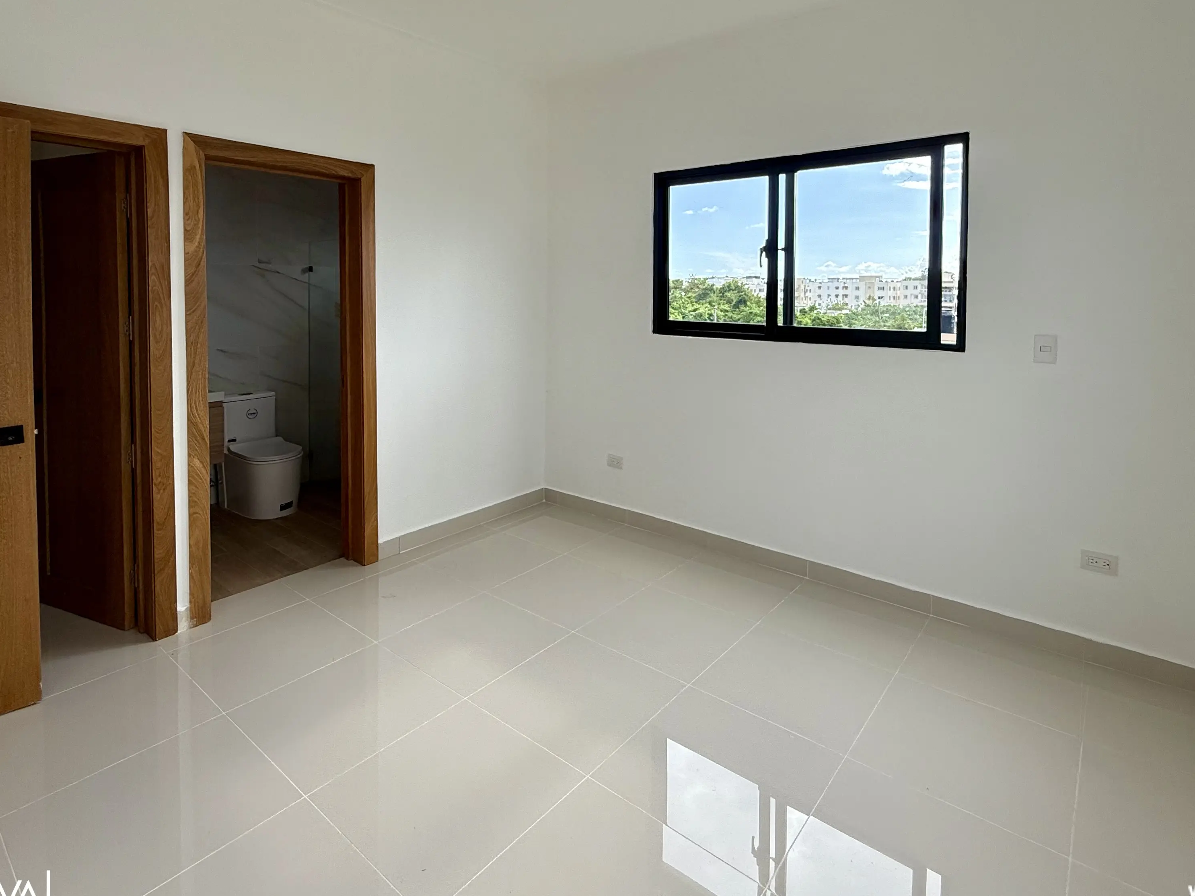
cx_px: 610
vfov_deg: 67.1
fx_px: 656
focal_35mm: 19
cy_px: 310
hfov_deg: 84.7
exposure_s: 1/510
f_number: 2.2
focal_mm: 2.22
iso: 64
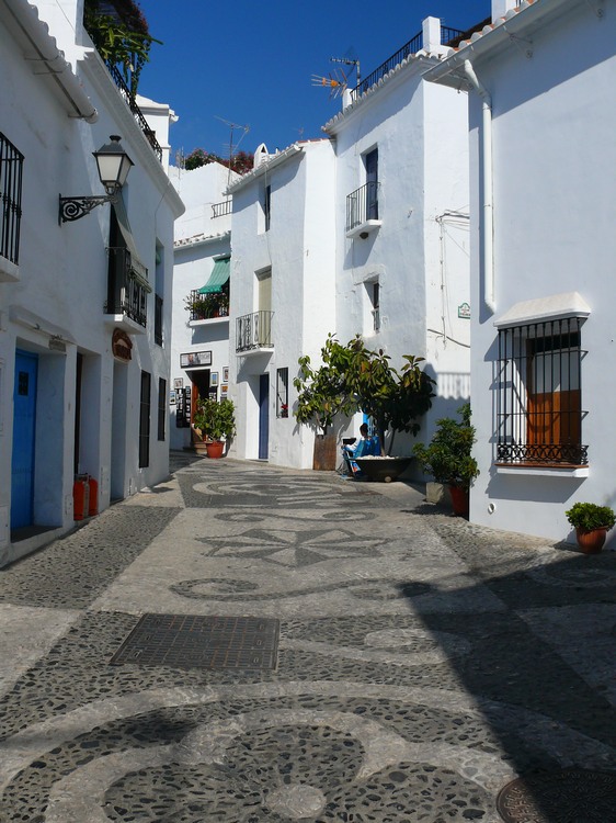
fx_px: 831
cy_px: 412
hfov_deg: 40.7
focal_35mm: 35
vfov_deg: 52.6
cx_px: 308
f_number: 5.6
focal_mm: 7.4
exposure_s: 1/400
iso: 100
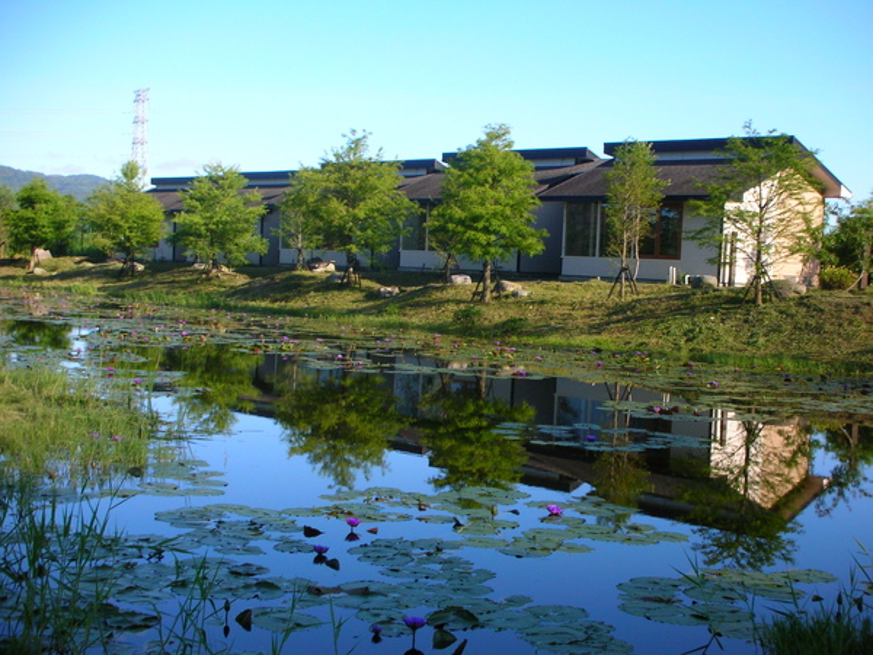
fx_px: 1337
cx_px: 436
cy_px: 328
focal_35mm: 53
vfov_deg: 27.5
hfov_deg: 36.2
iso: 50
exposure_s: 1/47.2
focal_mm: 8.8
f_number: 10.5
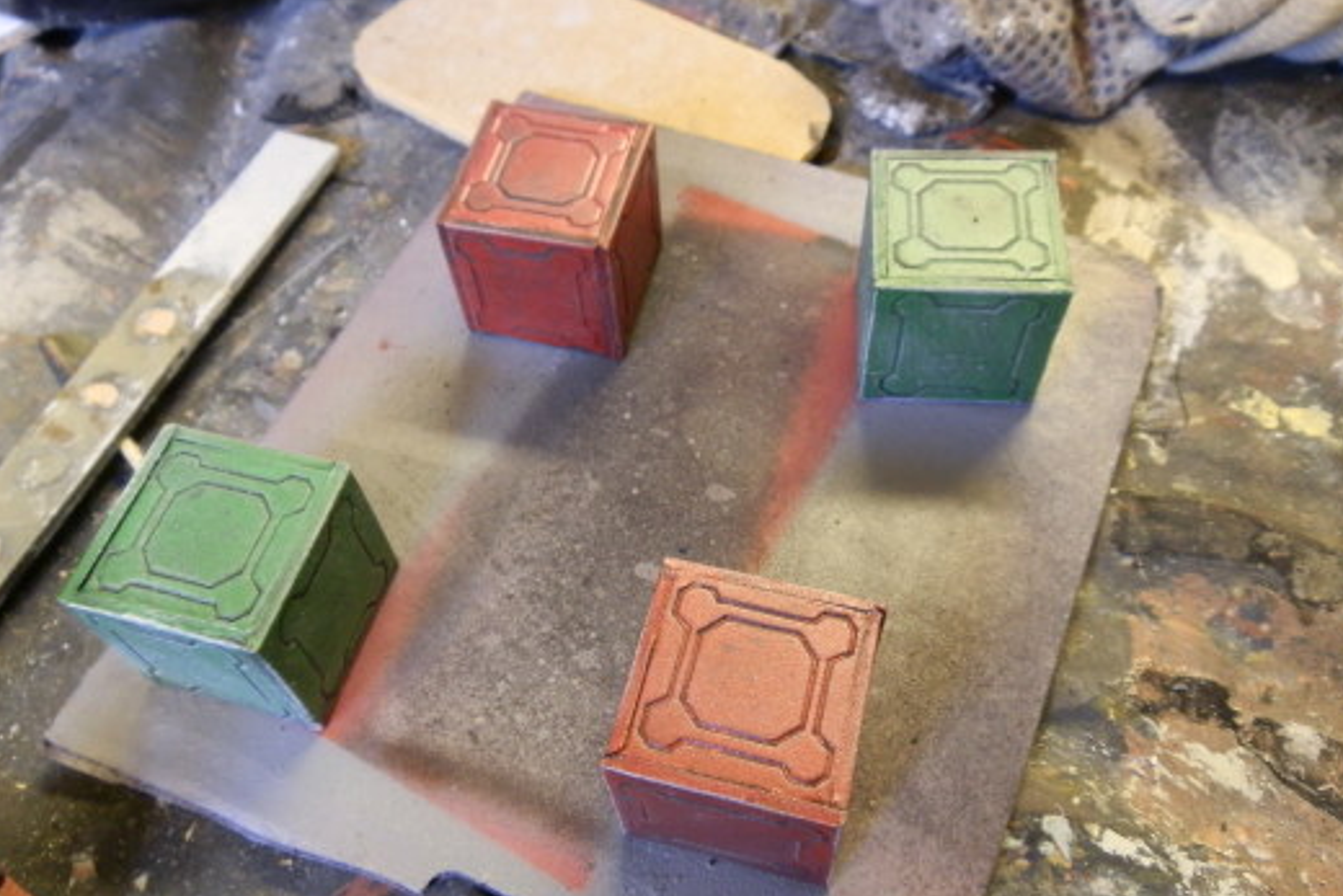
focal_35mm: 30
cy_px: 473
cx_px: 666
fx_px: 1119
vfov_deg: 43.6
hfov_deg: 61.9
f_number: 3.1
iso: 200
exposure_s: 1/8
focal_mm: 5
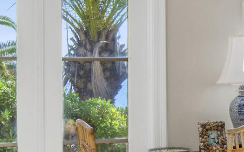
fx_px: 804
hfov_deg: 15.9
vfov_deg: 10.8
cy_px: 57
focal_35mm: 121
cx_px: 358
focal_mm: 18
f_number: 11
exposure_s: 1/160
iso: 200
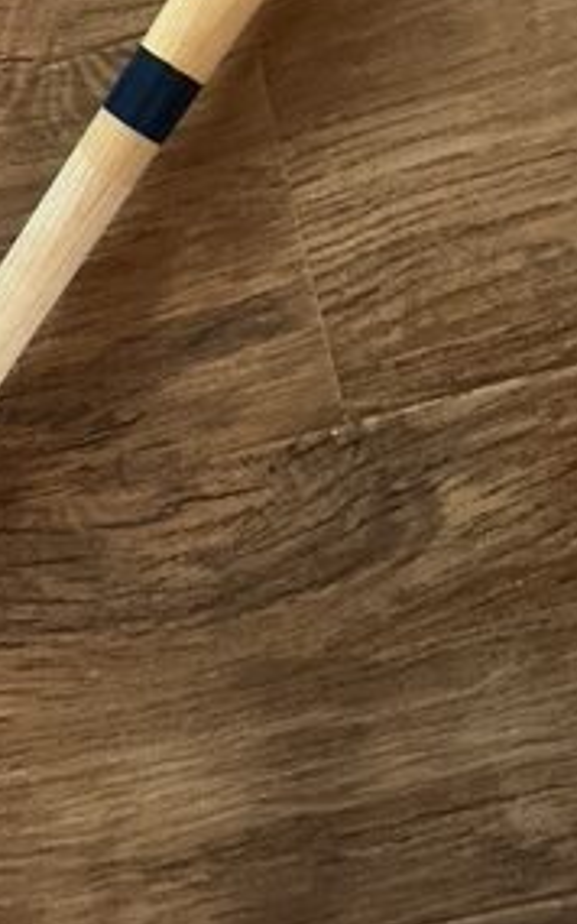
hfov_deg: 18.9
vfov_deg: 27.3
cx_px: 292
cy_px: -94
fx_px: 1737
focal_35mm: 69
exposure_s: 1/30
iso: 400
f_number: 1.8
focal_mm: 3
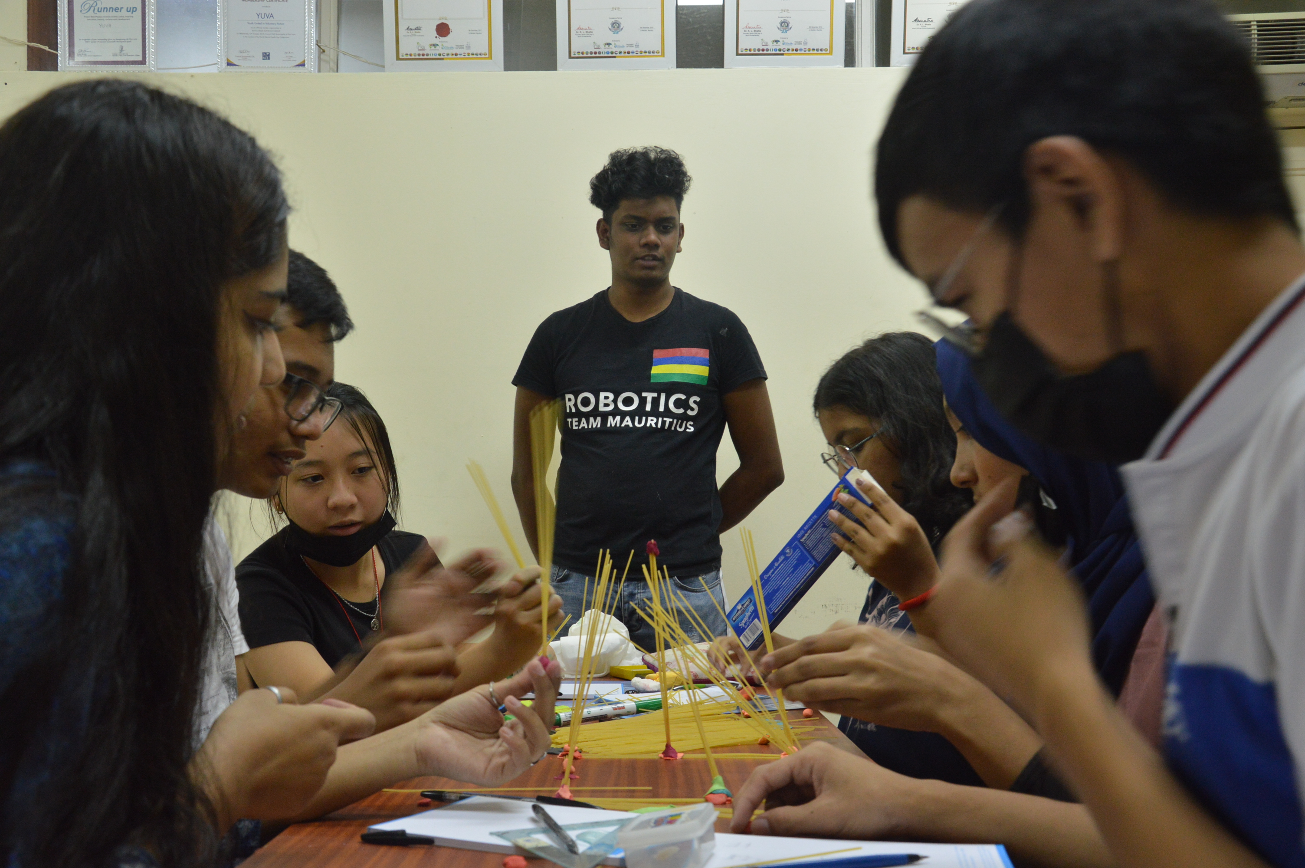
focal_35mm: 38
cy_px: 434
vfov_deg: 35.4
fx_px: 1358
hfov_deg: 51.3
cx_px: 652
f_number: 5.6
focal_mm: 25
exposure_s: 1/30
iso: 800
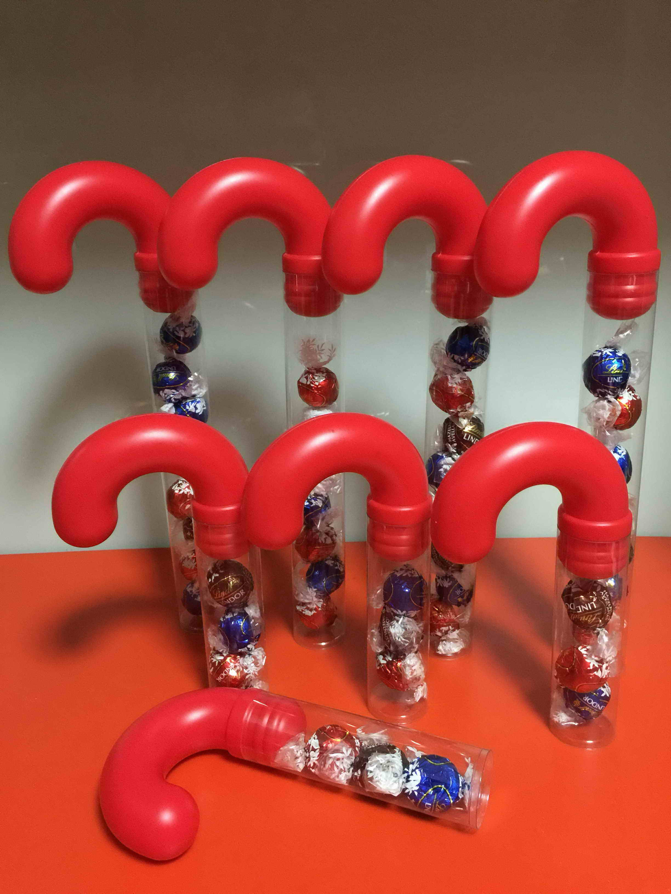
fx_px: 750
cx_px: 336
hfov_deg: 48.2
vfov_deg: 61.7
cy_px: 447
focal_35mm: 29
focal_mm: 4.15
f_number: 2.2
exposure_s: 1/8
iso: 160
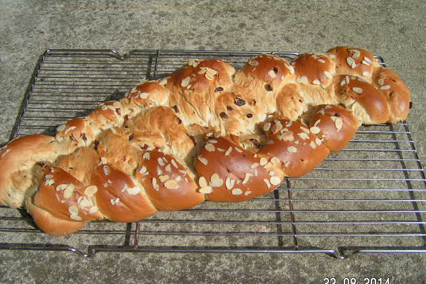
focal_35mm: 40
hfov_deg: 48.4
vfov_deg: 33.4
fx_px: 474
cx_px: 211
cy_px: 153
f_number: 2.8
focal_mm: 5.8
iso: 50
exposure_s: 1/1000
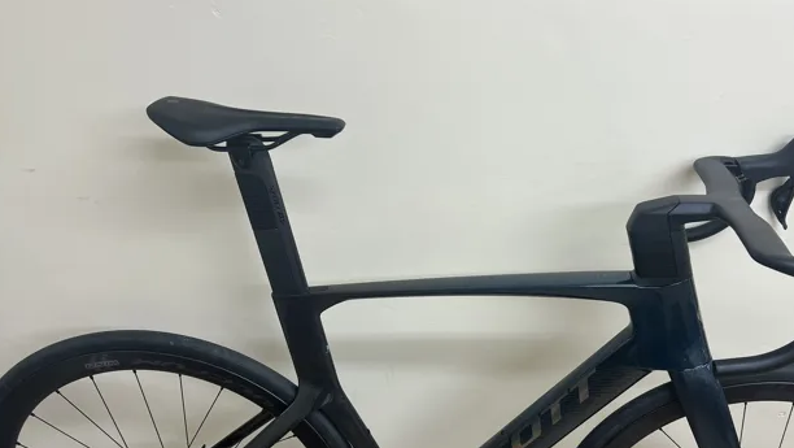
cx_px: 481
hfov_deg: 53.6
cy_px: 326
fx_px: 779
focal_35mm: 37
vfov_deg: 31.6
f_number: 1.5
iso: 50
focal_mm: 5.7
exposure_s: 1/100
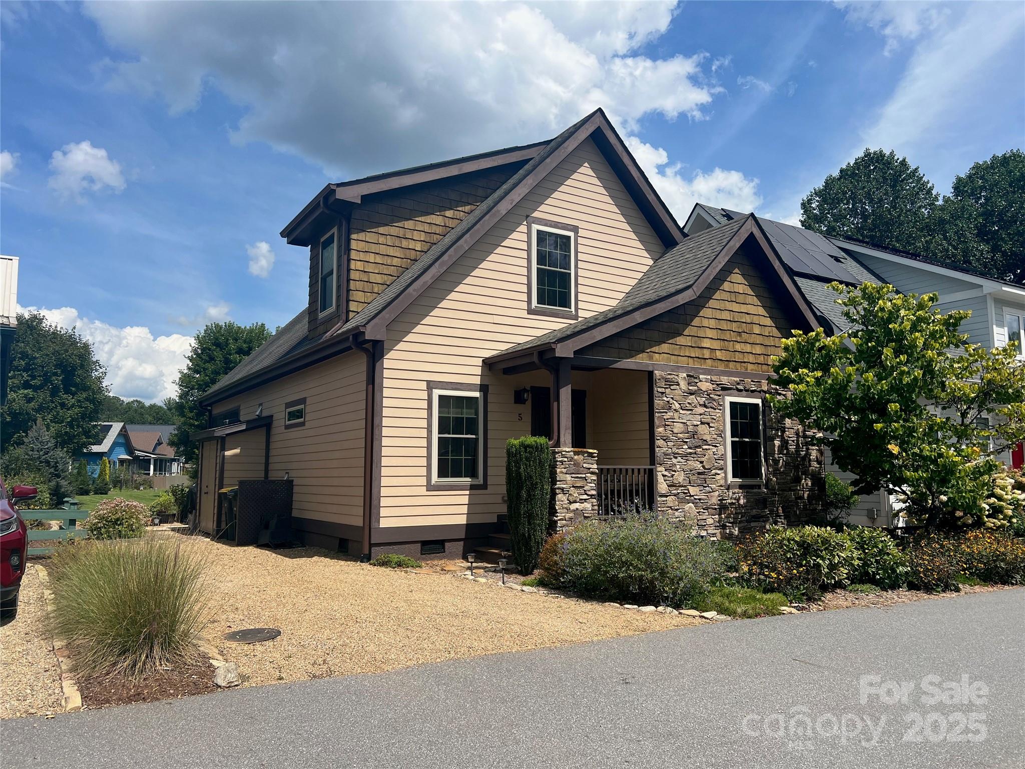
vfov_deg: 53.1
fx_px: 770
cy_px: 384
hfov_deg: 67.3
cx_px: 512
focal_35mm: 26
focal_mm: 5.7
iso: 50
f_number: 1.5
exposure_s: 1/5319
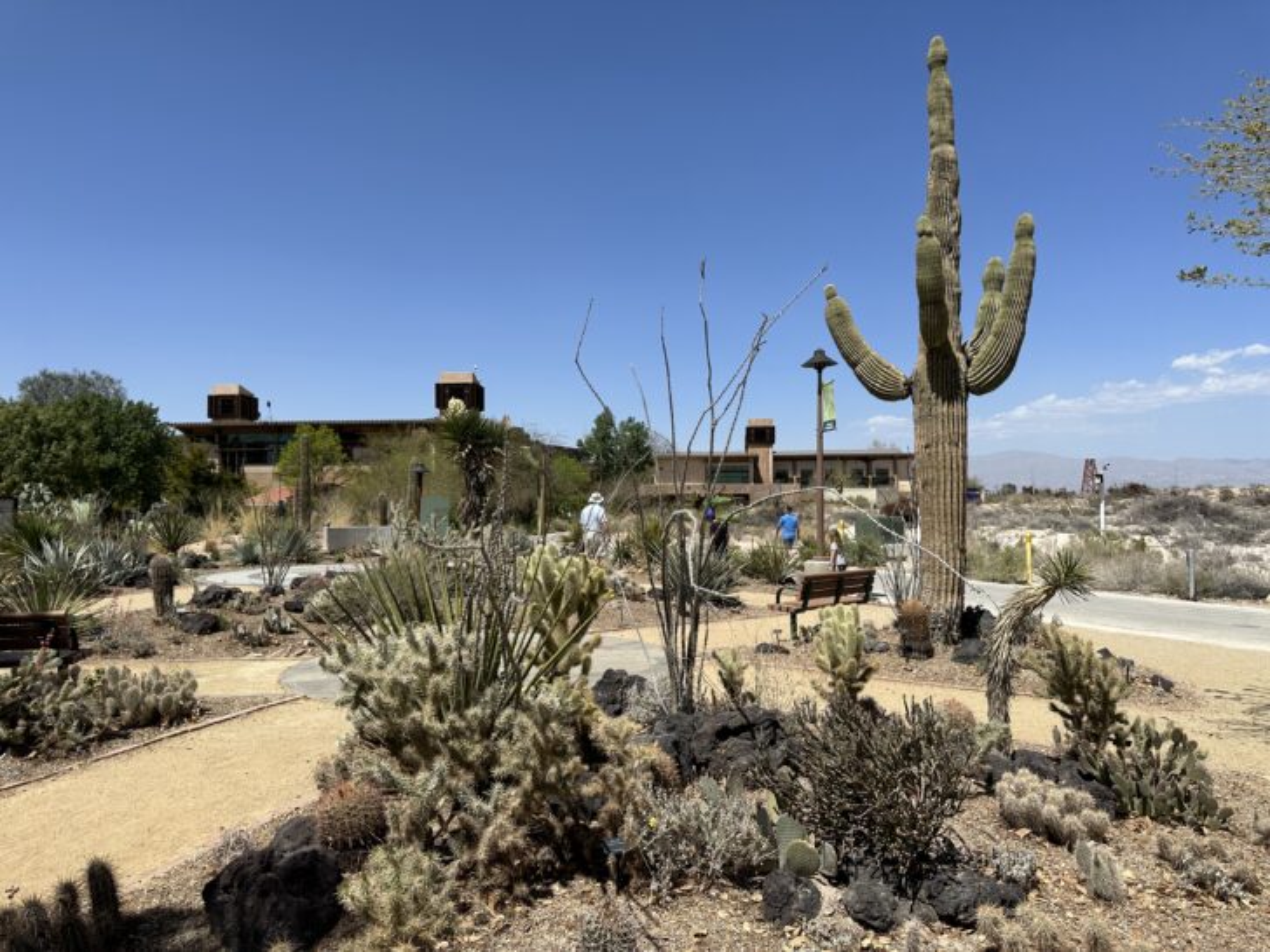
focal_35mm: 24
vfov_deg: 56.8
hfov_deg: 71.6
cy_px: 476
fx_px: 881
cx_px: 635
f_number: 1.78
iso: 80
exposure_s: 1/7576
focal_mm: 6.86
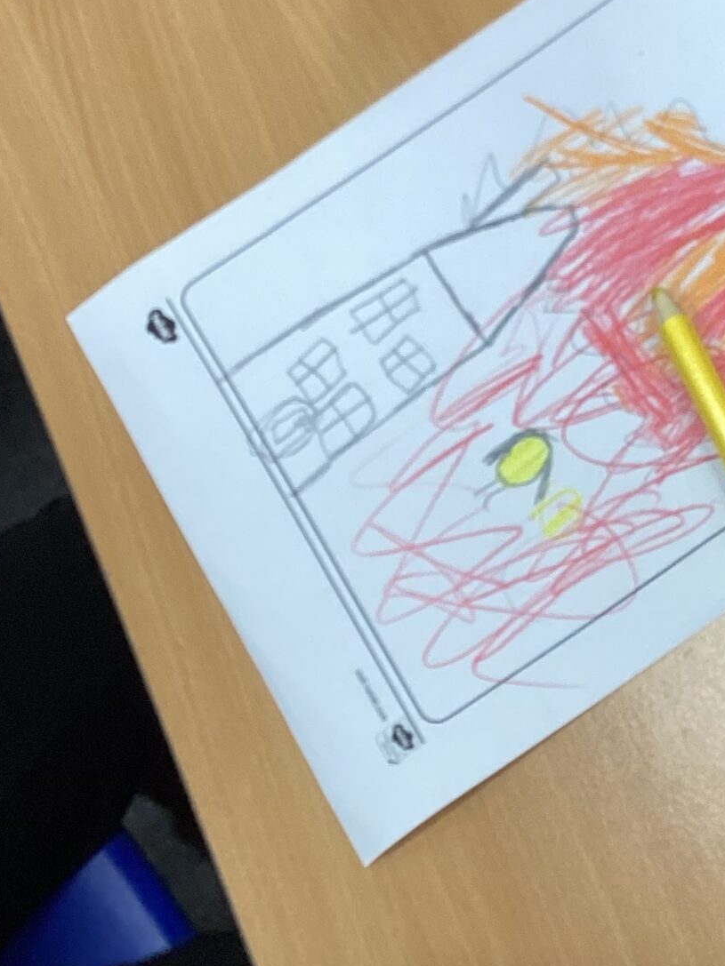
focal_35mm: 73
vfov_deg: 26.5
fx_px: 2039
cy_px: 330
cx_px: 634
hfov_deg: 19.8
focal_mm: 3.3
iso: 80
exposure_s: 1/50
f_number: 2.4
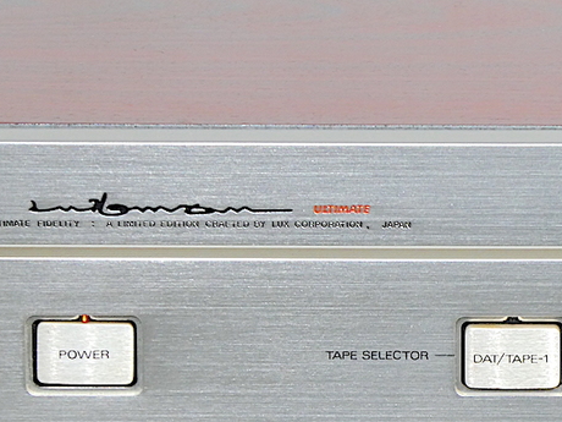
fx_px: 6267
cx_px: 470
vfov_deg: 3.8
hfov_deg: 5.1
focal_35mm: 386
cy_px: 398
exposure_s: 1/8
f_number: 5.6
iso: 200
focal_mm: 33.2
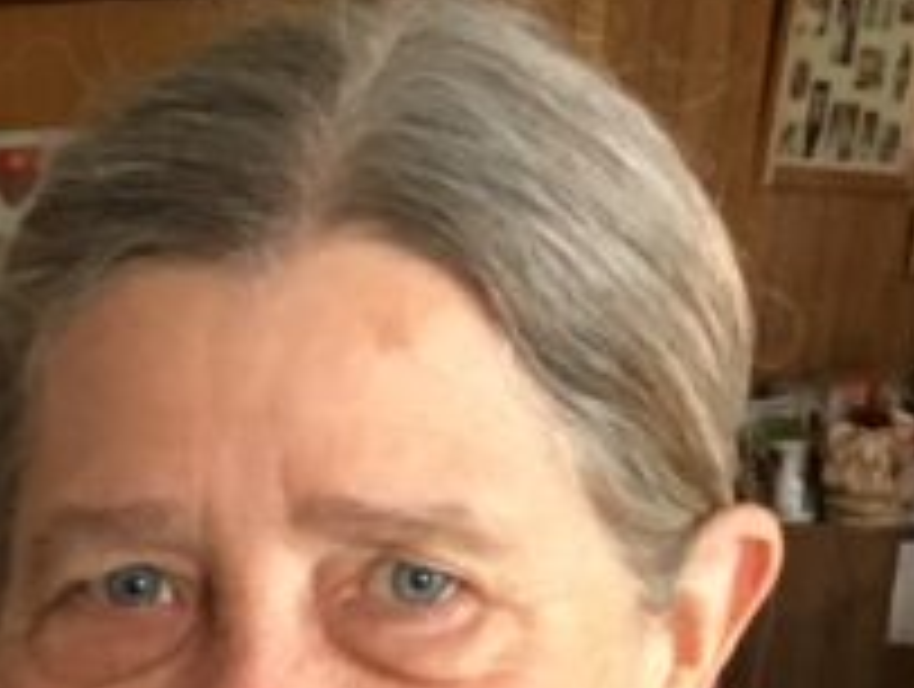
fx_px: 3862
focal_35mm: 146
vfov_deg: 9.5
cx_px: -869
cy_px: 1407
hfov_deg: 12.1
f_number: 2.2
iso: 125
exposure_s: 1/30
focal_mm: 4.15
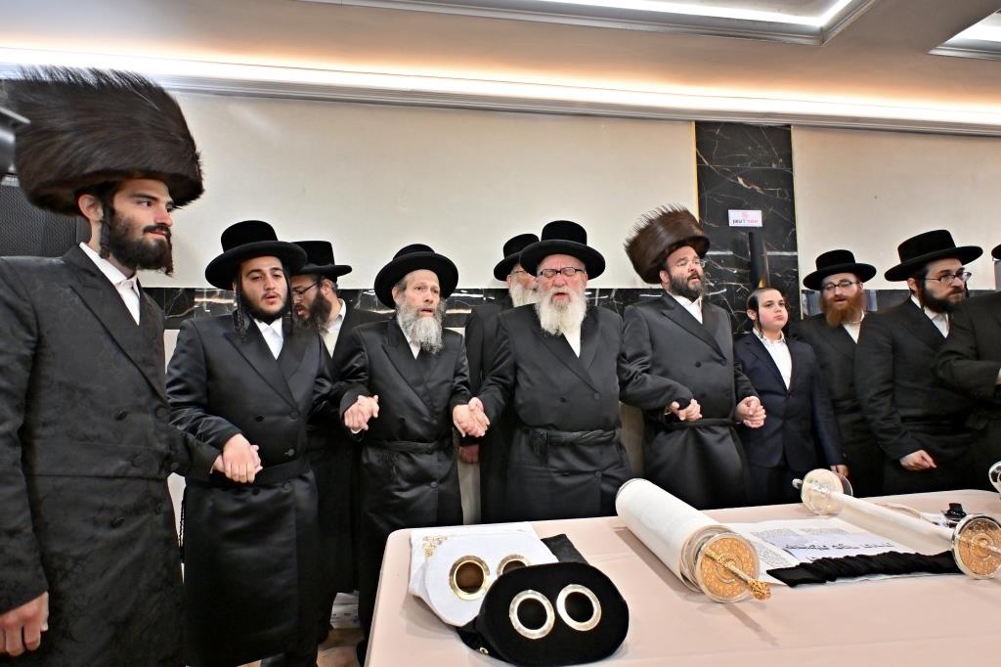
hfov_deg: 90.0
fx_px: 500
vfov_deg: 67.3
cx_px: 500
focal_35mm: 18
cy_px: 334
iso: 640
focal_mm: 12
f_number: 3.5
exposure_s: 1/200
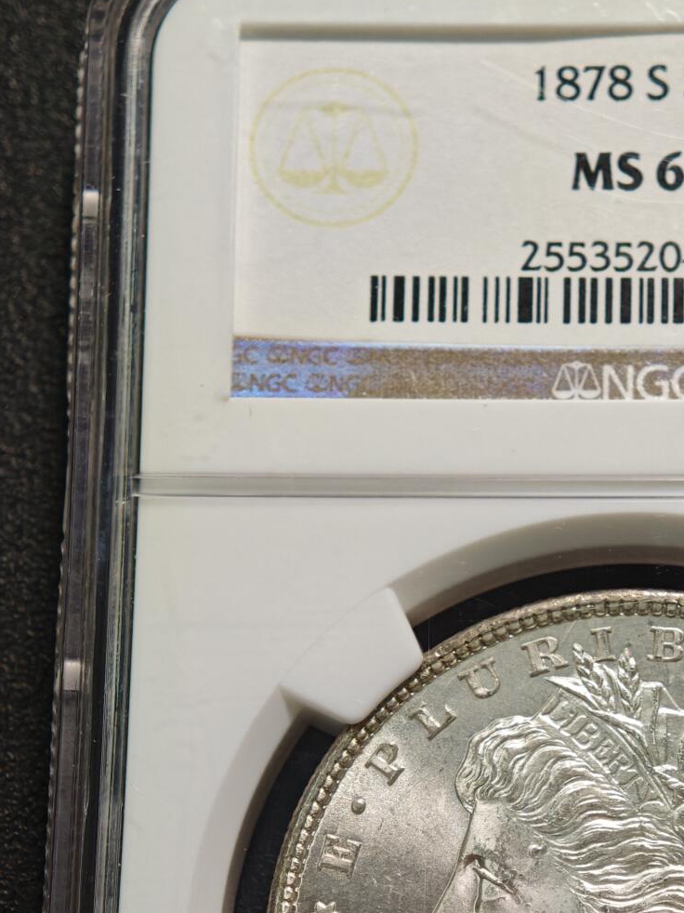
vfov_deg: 17.8
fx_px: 2899
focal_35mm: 110
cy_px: 690
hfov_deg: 13.3
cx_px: 625
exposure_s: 1/112
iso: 640
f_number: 2
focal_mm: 9
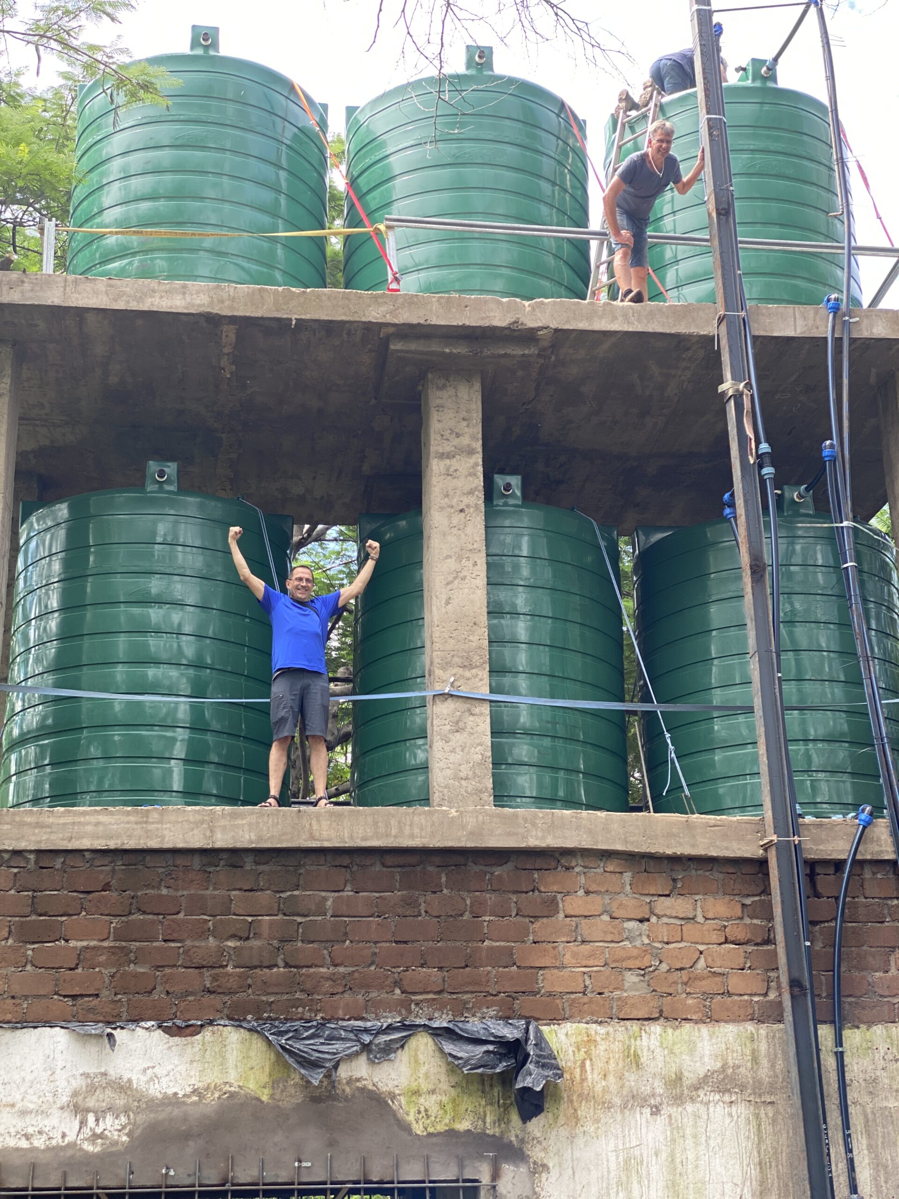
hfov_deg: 28.0
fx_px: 1801
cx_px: 450
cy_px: 600
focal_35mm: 52
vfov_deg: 36.8
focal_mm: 6
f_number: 2
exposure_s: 1/151
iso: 20
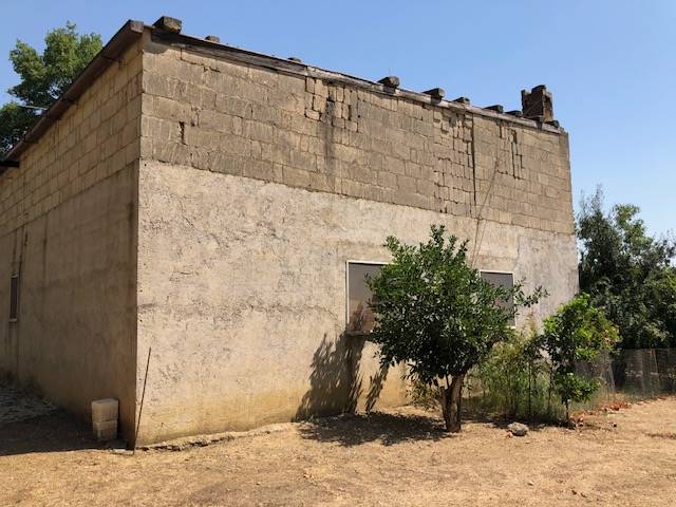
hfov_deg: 63.4
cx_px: 338
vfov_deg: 49.7
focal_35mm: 28
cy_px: 254
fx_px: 547
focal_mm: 3.99
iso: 20
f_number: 1.8
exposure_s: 1/1919
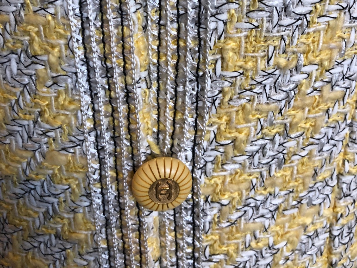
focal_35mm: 38
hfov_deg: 49.0
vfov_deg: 36.8
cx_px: 180
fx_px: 392
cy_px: 66
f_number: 1.8
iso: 40
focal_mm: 3.99
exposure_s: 1/17
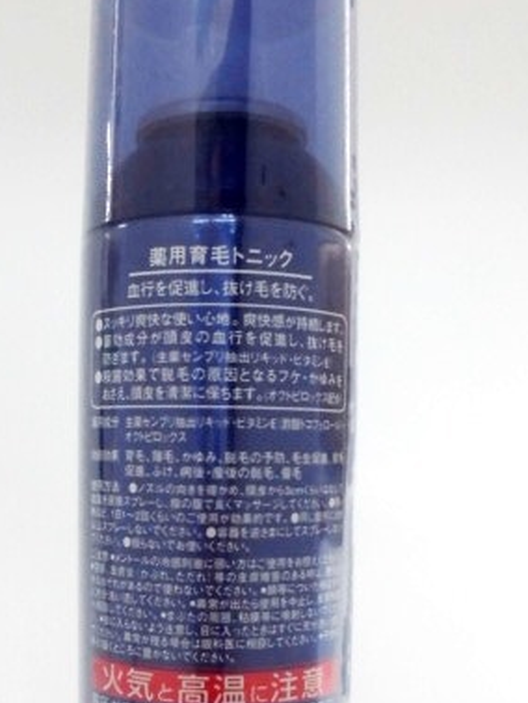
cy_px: 498
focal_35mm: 44
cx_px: 214
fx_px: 894
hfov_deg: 32.8
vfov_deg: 42.0
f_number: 3.5
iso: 200
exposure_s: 1/60
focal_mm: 4.6
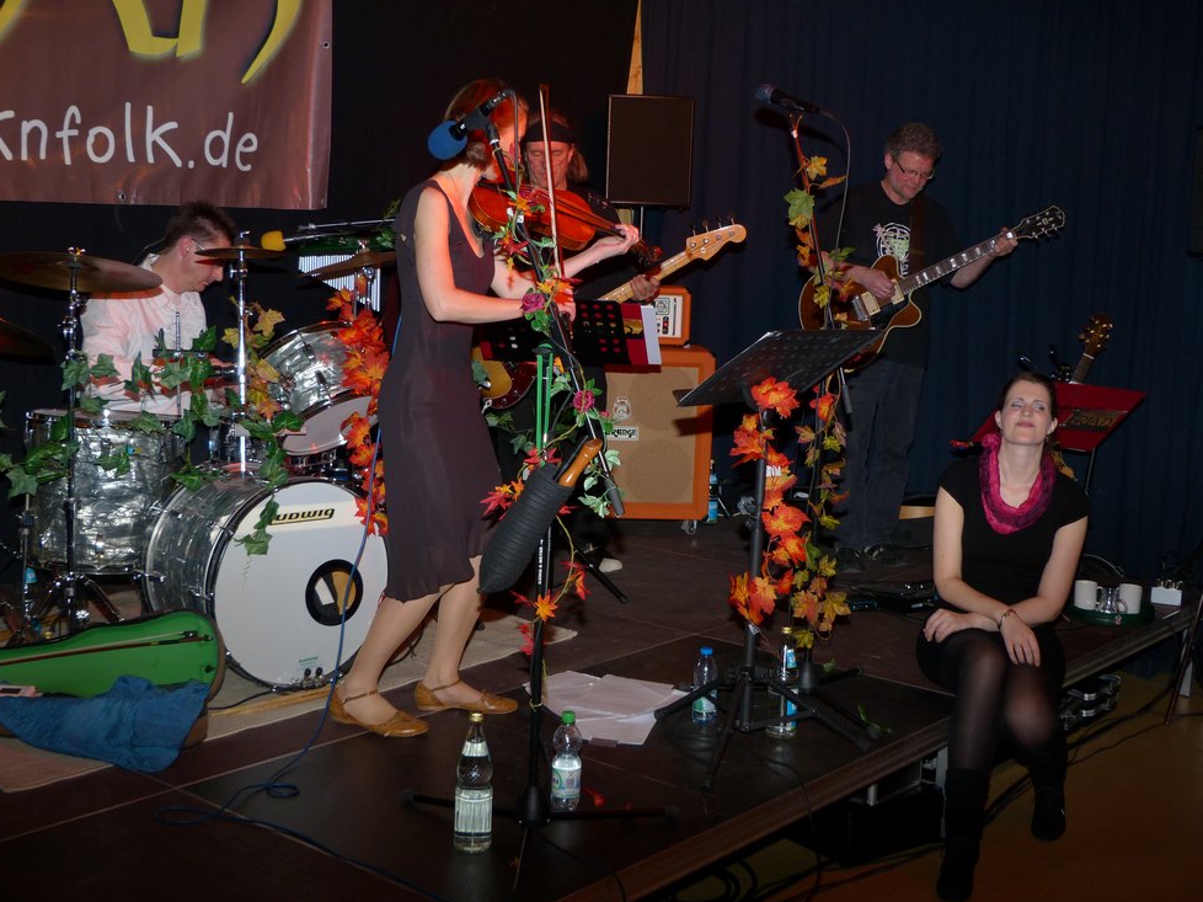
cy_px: 452
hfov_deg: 42.1
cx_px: 599
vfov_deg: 32.2
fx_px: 1563
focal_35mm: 45
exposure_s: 1/60
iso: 100
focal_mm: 7.8
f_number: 2.8
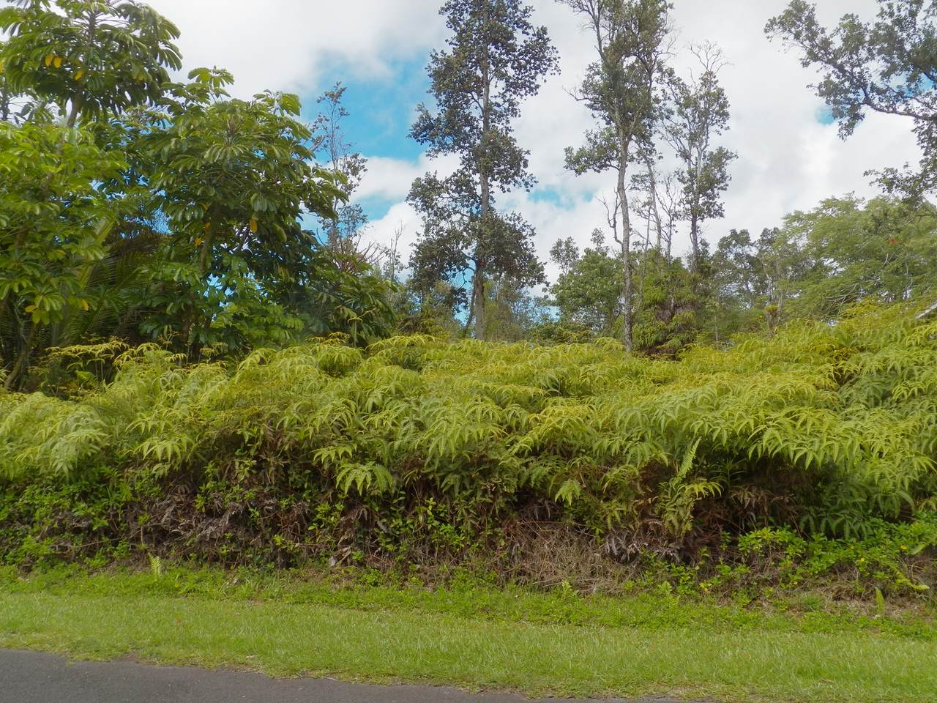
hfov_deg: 63.4
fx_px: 758
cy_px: 352
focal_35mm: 28
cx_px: 468
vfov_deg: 49.7
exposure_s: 1/1250
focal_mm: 4.9
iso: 125
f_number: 5.6
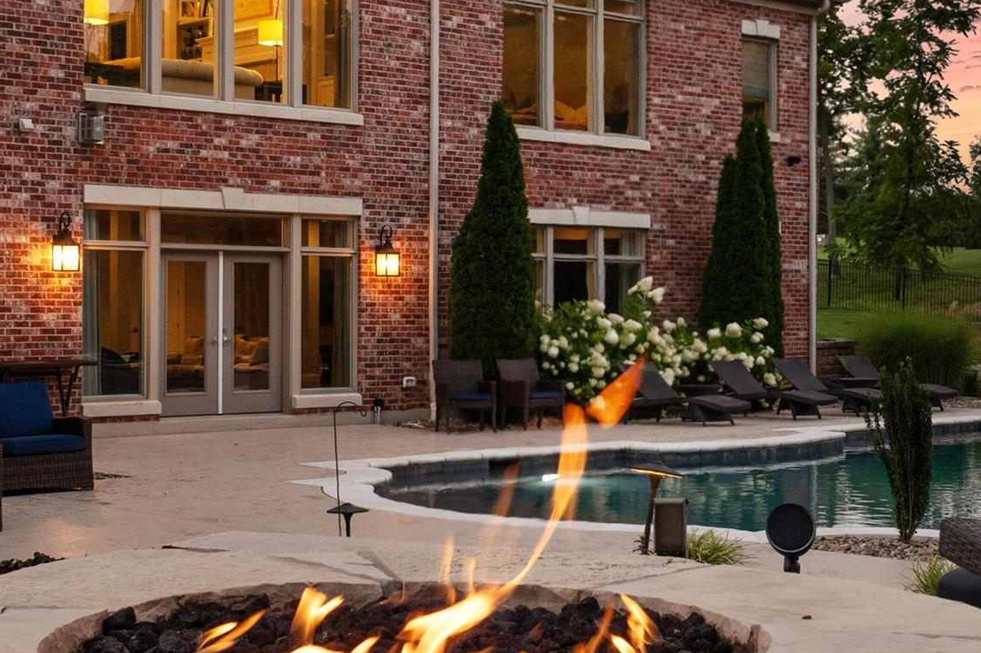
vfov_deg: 20.9
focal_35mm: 65
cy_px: 305
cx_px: 585
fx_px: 1771
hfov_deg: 30.9
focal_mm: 23
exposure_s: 1/20
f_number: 8
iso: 400
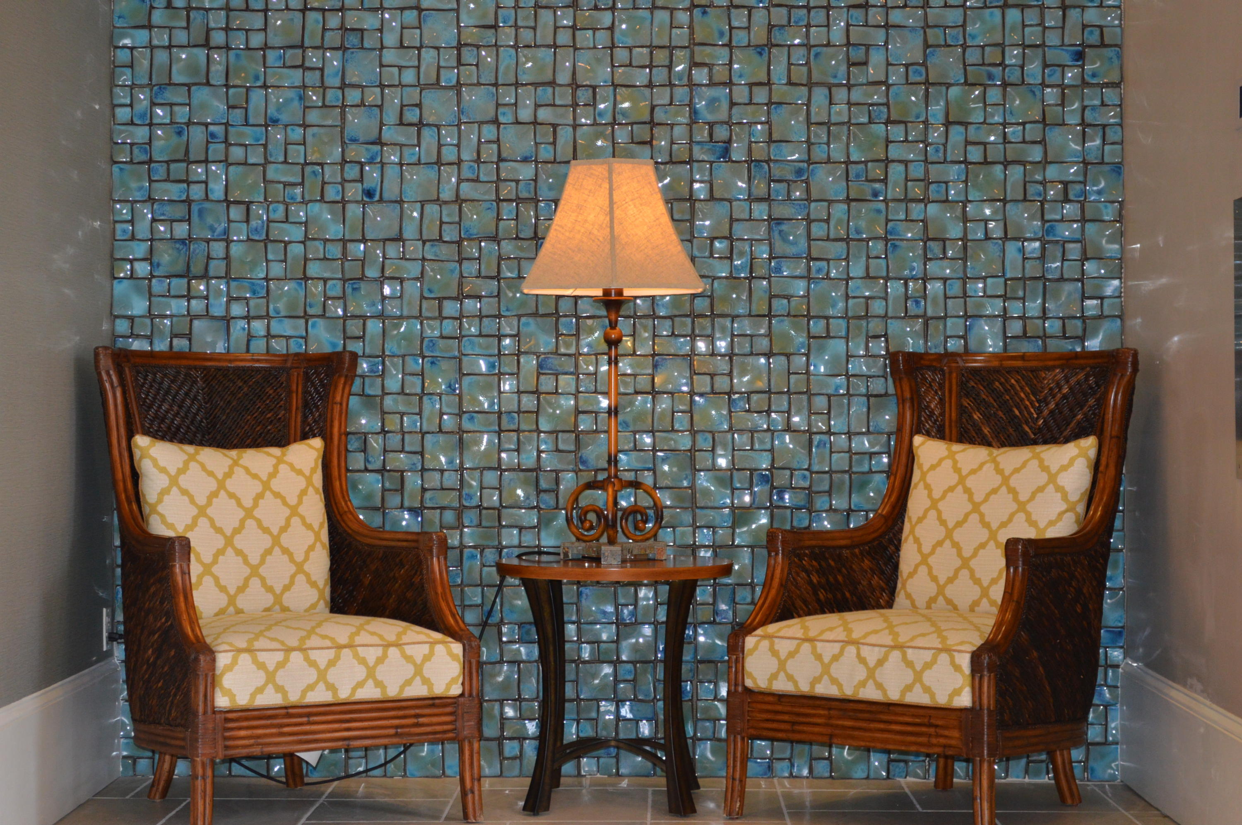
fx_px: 2326
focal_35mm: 68
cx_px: 621
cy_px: 412
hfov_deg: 29.9
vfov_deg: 20.1
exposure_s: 1/60
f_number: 5.3
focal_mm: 45
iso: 720
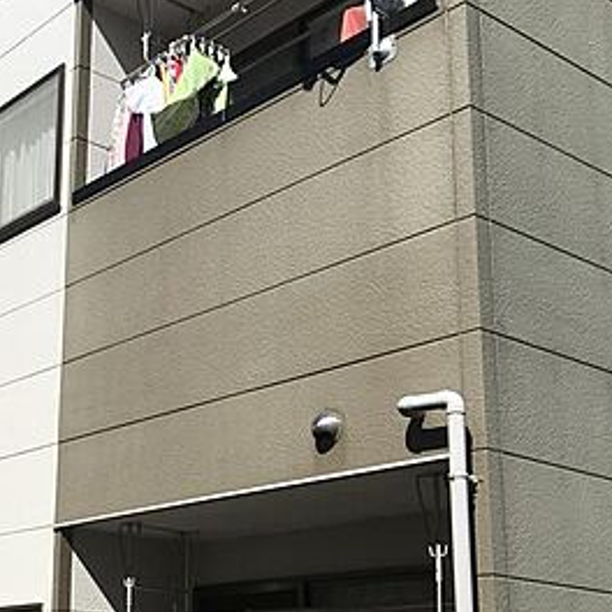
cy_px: 389
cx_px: 107
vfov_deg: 28.5
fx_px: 1200
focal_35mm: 60
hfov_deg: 27.9
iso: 20
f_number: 1.8
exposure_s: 1/4167
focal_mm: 3.99
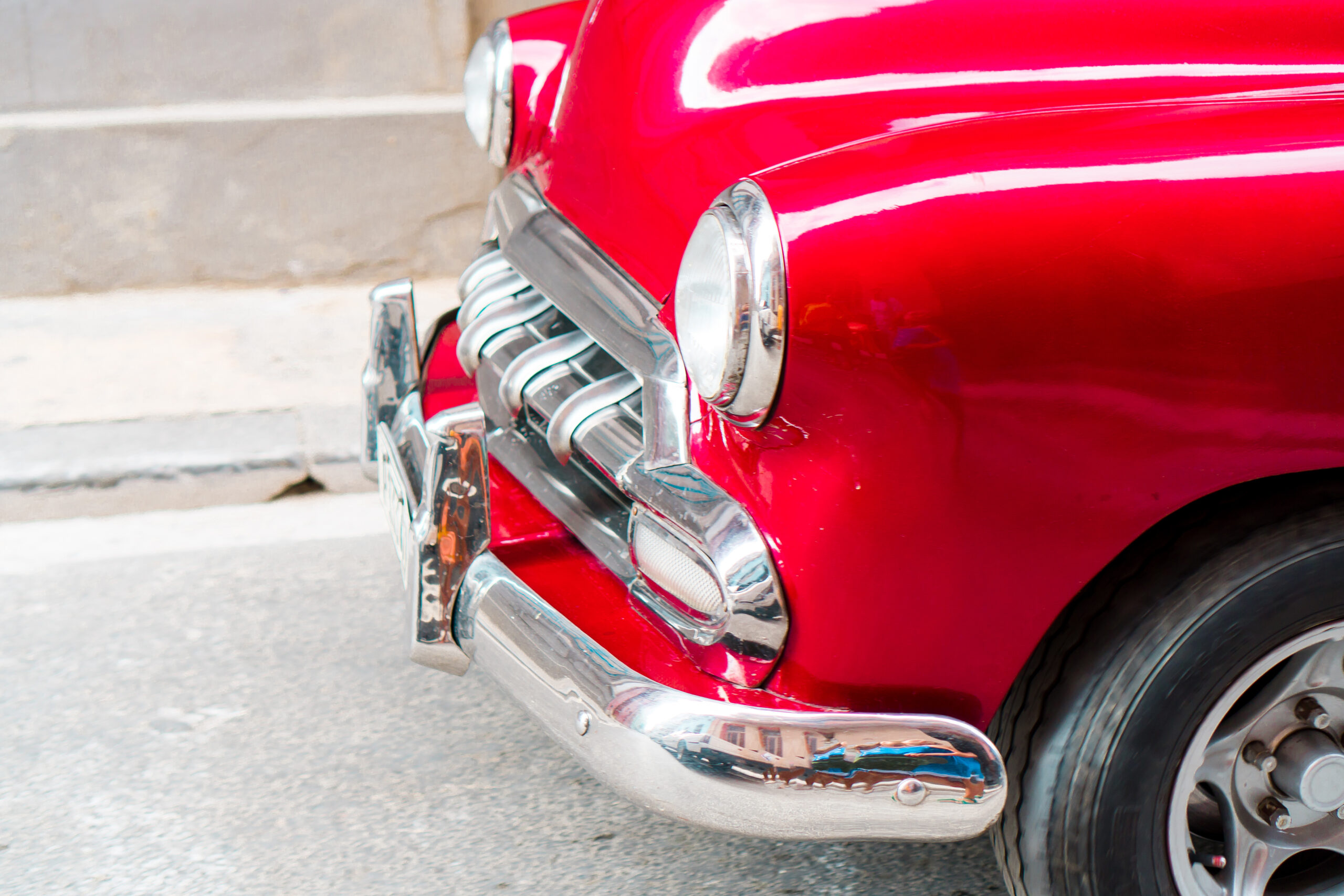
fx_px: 1960
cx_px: 672
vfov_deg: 25.8
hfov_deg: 37.8
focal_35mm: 52
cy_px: 448
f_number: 2.8
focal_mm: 35
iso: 100
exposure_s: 1/160
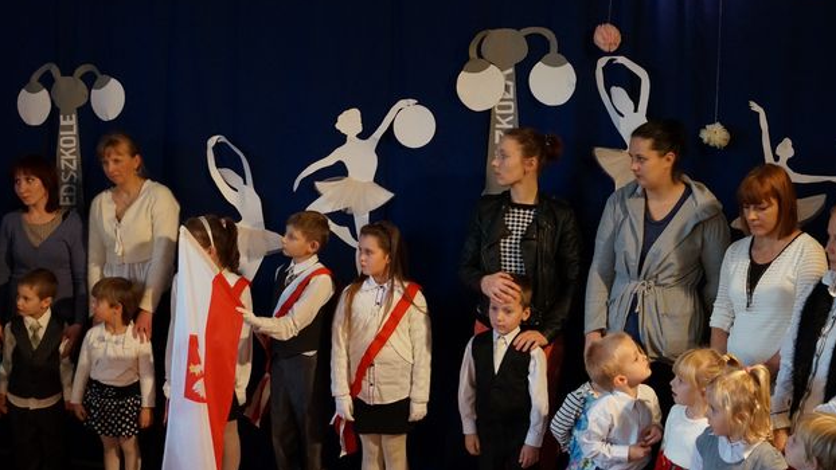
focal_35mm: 41
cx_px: 495
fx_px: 909
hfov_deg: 49.1
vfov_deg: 29.0
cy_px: 193
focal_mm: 18
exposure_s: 1/60
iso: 1600
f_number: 4
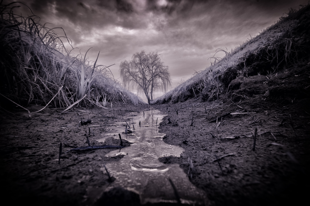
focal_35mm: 15
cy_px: 103
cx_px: 155
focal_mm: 10
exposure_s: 1/40
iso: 200
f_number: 5.6
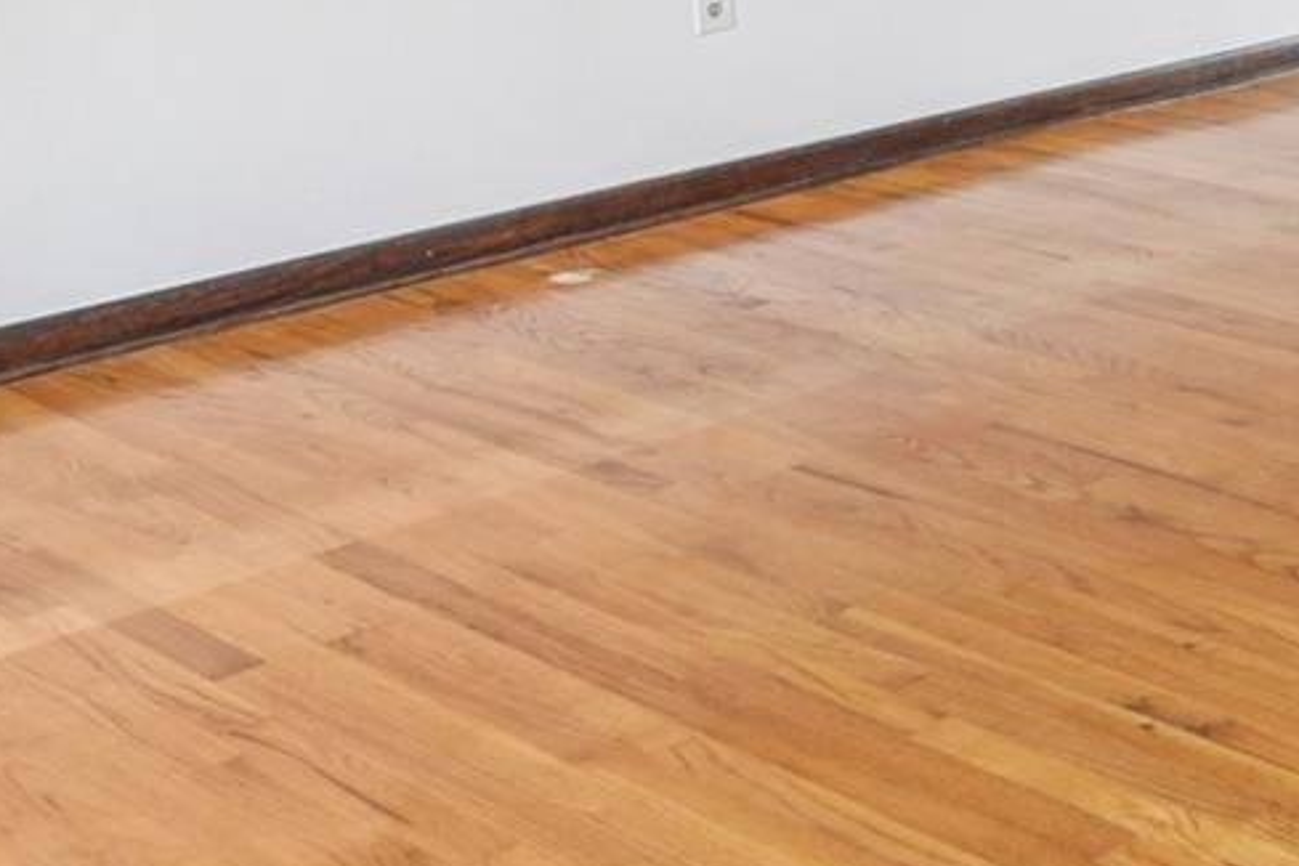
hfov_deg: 25.3
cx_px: 1684
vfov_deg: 17.6
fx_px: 2493
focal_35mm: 69
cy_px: -448
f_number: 9
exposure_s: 1/13
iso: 400
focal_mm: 16.5
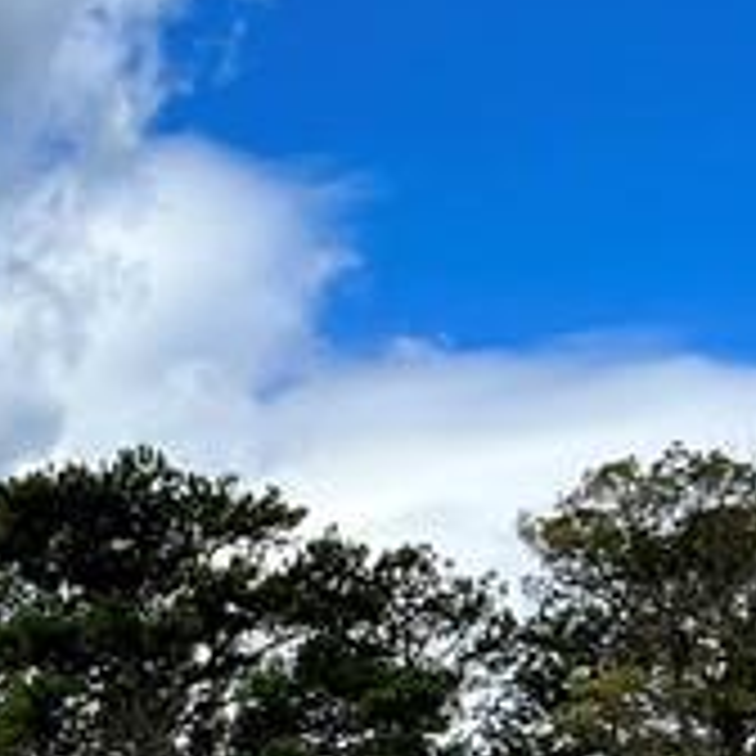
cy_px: 1053
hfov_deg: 11.7
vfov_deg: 12.0
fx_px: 3459
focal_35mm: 140
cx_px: -490
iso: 50
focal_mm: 5.7
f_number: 1.5
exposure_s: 1/4274
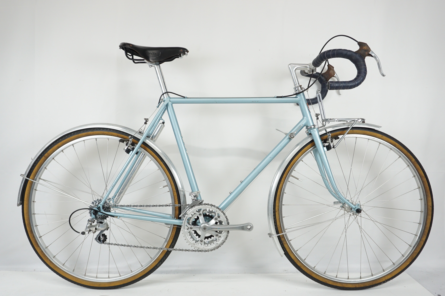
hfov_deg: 64.6
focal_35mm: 28
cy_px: 148
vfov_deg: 45.6
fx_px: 352
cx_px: 222
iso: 500
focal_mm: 19
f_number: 5
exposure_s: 1/40
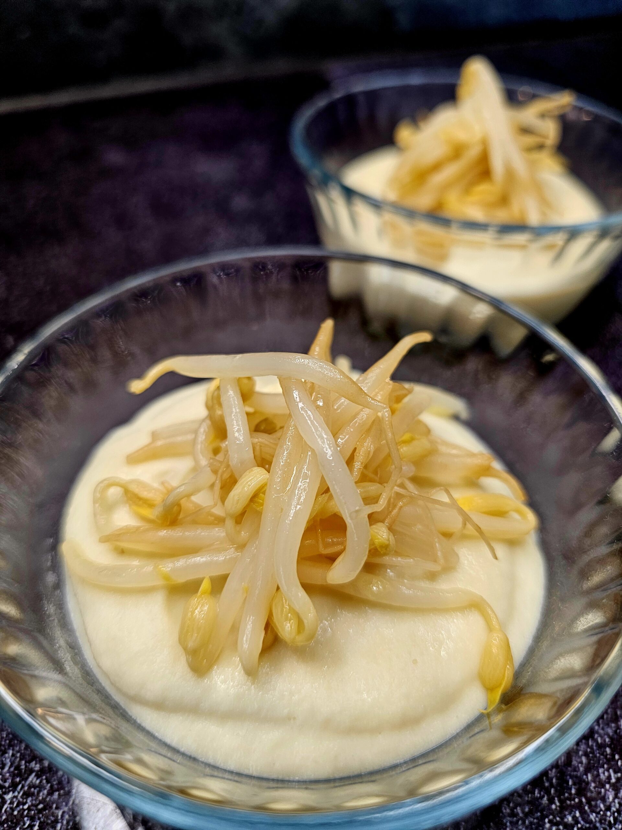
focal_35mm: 23
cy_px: 415
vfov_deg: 73.9
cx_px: 311
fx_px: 551
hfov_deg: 58.9
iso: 50
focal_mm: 6.3
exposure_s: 1/58.8
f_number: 1.7
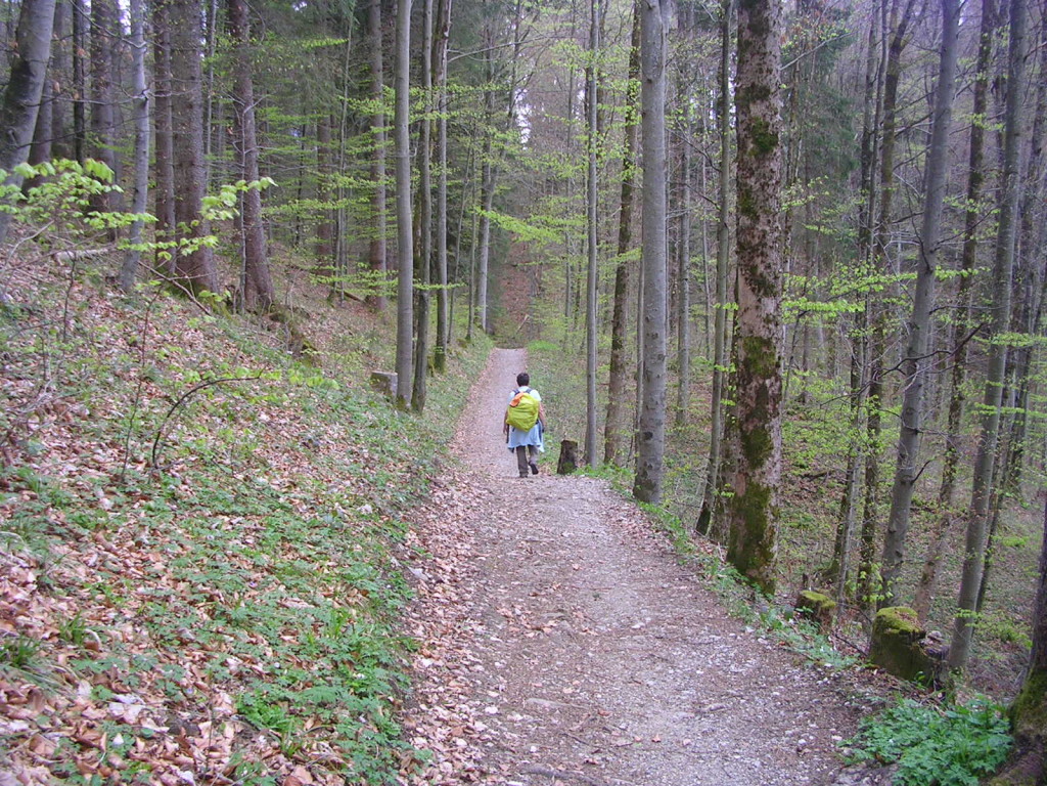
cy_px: 393
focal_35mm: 38
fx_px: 1149
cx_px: 524
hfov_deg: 49.0
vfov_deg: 37.7
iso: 50
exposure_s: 1/30.5
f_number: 2.8
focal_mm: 5.8
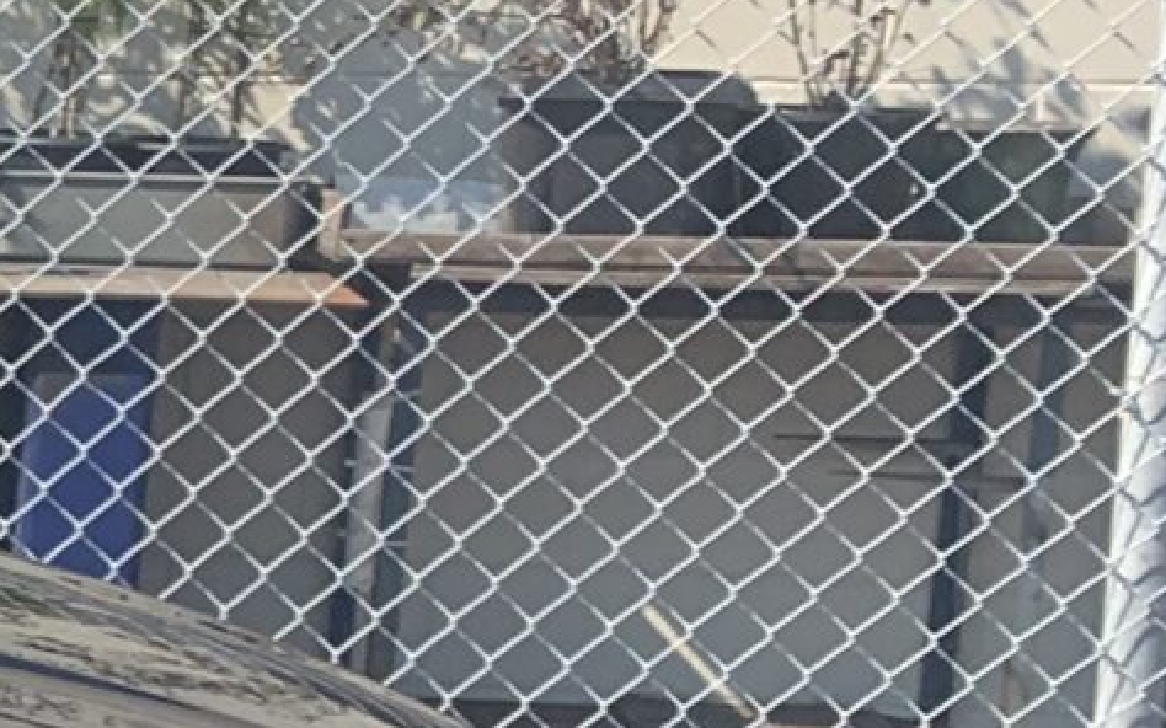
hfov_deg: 10.9
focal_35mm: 149
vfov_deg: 8.7
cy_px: 812
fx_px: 4734
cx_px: -1978
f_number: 1.8
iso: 25
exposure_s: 1/1845
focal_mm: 4.25
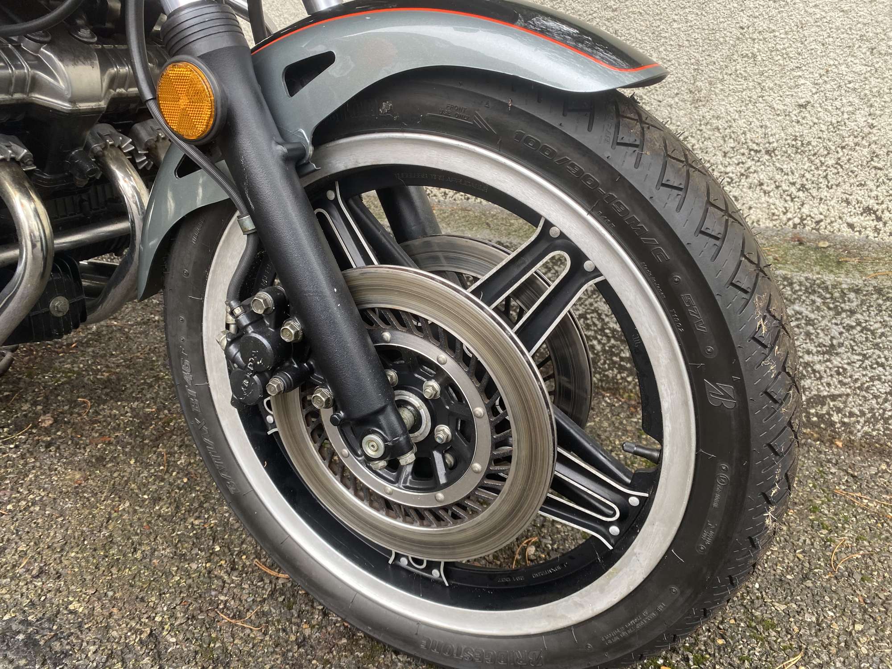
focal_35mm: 26
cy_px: 334
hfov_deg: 67.3
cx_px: 446
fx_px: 670
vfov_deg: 53.1
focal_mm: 4.25
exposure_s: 1/121
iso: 100
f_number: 1.8
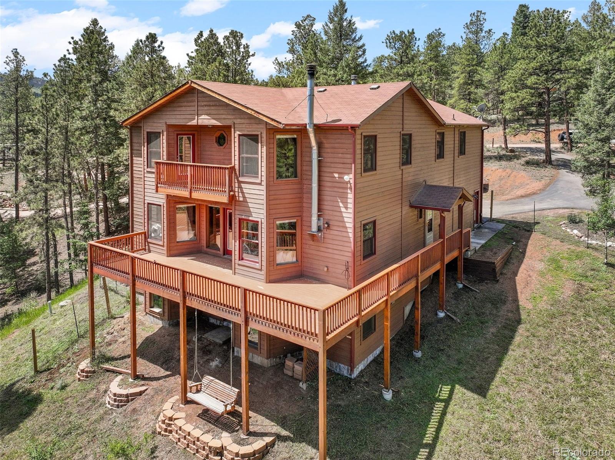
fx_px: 426
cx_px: 308
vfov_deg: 56.8
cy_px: 230
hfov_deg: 71.6
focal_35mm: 24
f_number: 2.8
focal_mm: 12.29
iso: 150
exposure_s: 1/1000
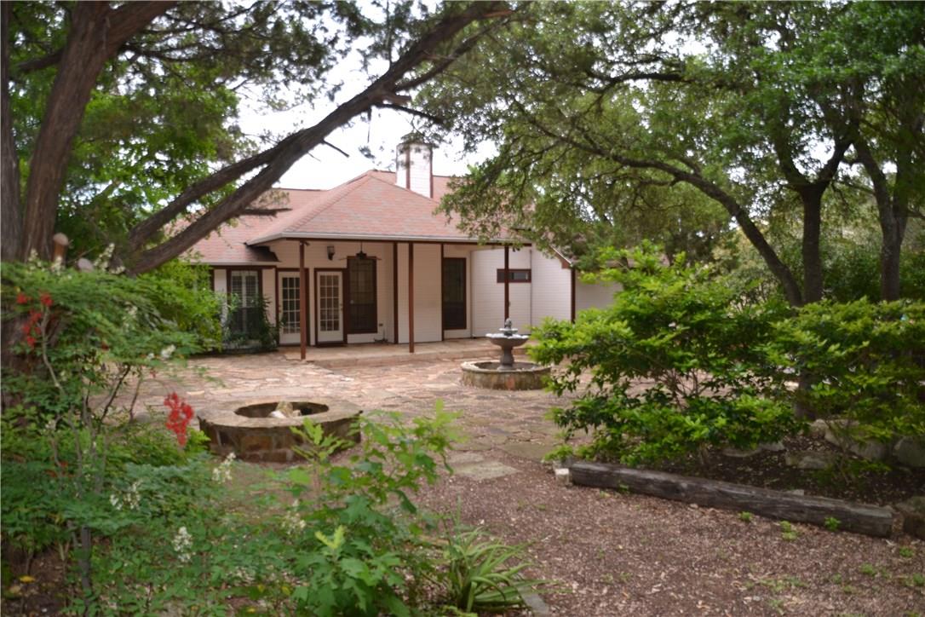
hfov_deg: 73.7
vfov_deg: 53.1
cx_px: 462
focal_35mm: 24
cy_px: 308
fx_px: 617
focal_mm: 16
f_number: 4
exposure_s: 1/200
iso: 100
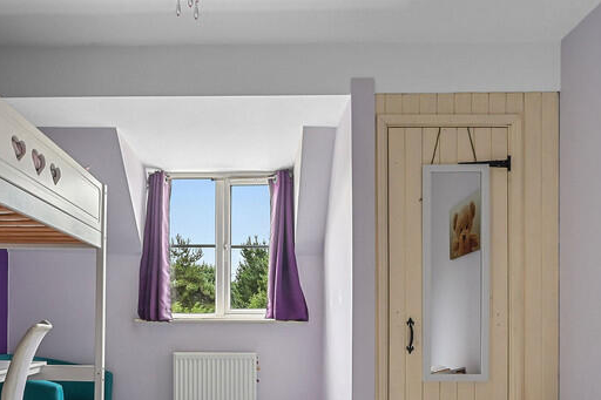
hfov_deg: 65.1
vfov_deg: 44.4
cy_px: 314
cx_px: 251
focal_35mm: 28
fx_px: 467
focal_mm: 14
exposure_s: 1/1.25
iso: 400
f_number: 8
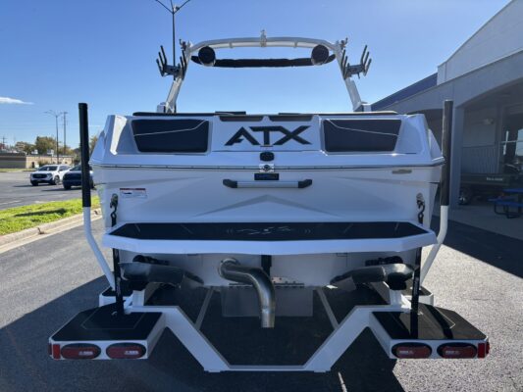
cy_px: 196
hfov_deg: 67.3
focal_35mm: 26
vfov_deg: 53.1
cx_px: 262
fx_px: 393
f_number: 1.6
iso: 50
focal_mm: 5.96
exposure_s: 1/3021
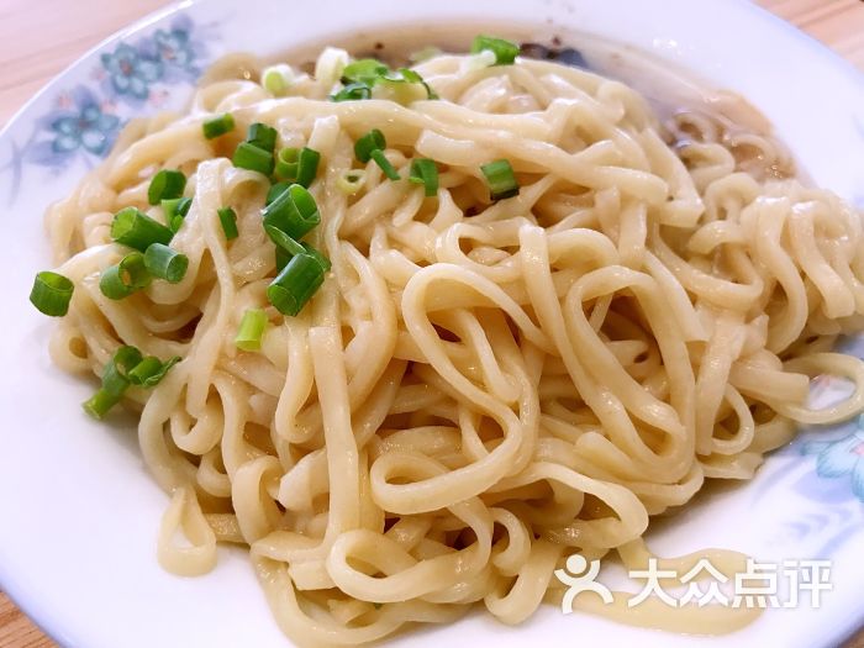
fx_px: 699
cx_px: 432
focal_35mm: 28
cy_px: 324
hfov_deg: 63.4
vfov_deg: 49.7
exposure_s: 1/33
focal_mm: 3.99
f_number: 1.8
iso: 32
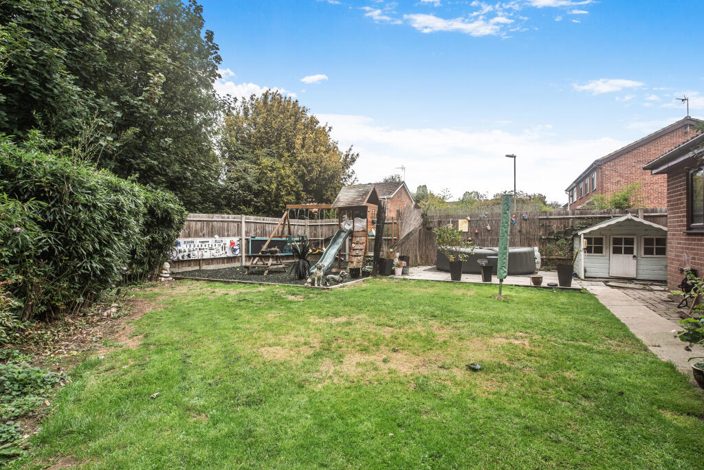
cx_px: 352
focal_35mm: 17
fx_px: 333
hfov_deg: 93.2
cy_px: 235
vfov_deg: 70.5
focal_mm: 17
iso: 200
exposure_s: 1/15
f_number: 16
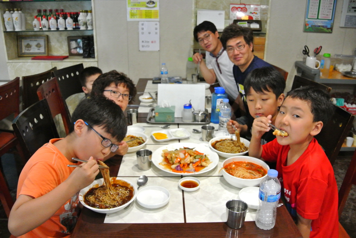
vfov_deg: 45.1
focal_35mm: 29
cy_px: 119
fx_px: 287
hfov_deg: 63.6
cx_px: 178
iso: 1250
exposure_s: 1/60
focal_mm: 11
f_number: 3.5
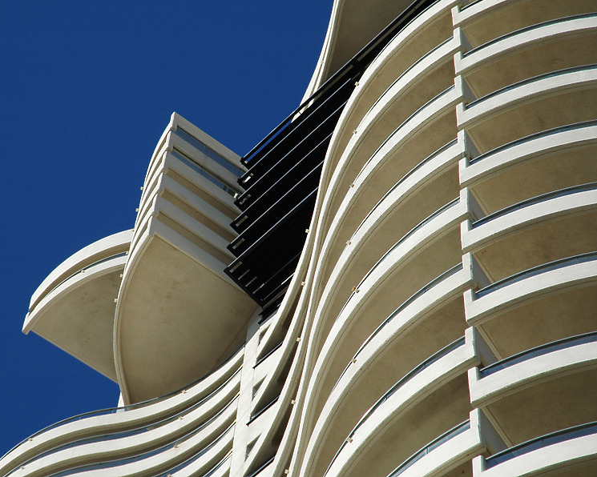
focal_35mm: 340
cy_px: 238
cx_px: 264
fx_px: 6007
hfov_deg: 5.7
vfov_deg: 4.6
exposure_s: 1/1000
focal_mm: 200
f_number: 8
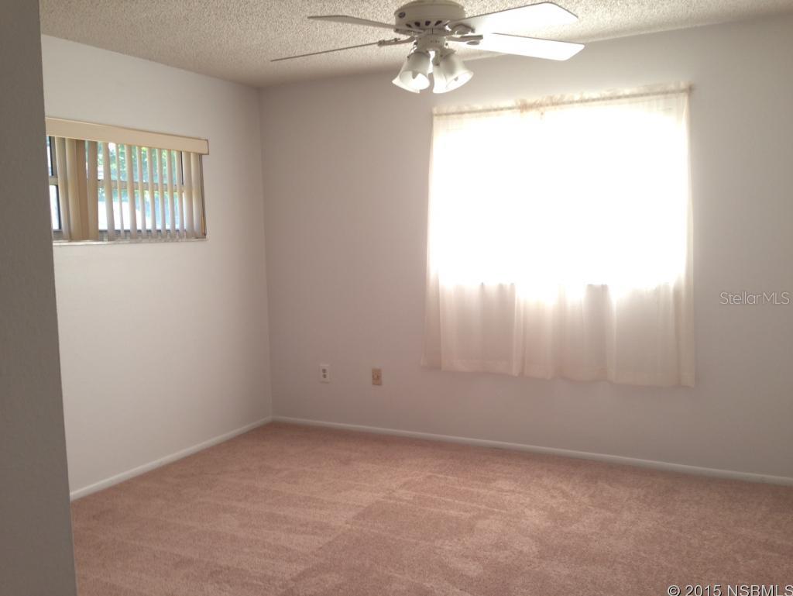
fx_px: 756
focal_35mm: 33
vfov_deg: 43.0
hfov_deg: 55.3
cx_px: 396
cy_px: 298
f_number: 2.4
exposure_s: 1/24
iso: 50
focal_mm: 4.12
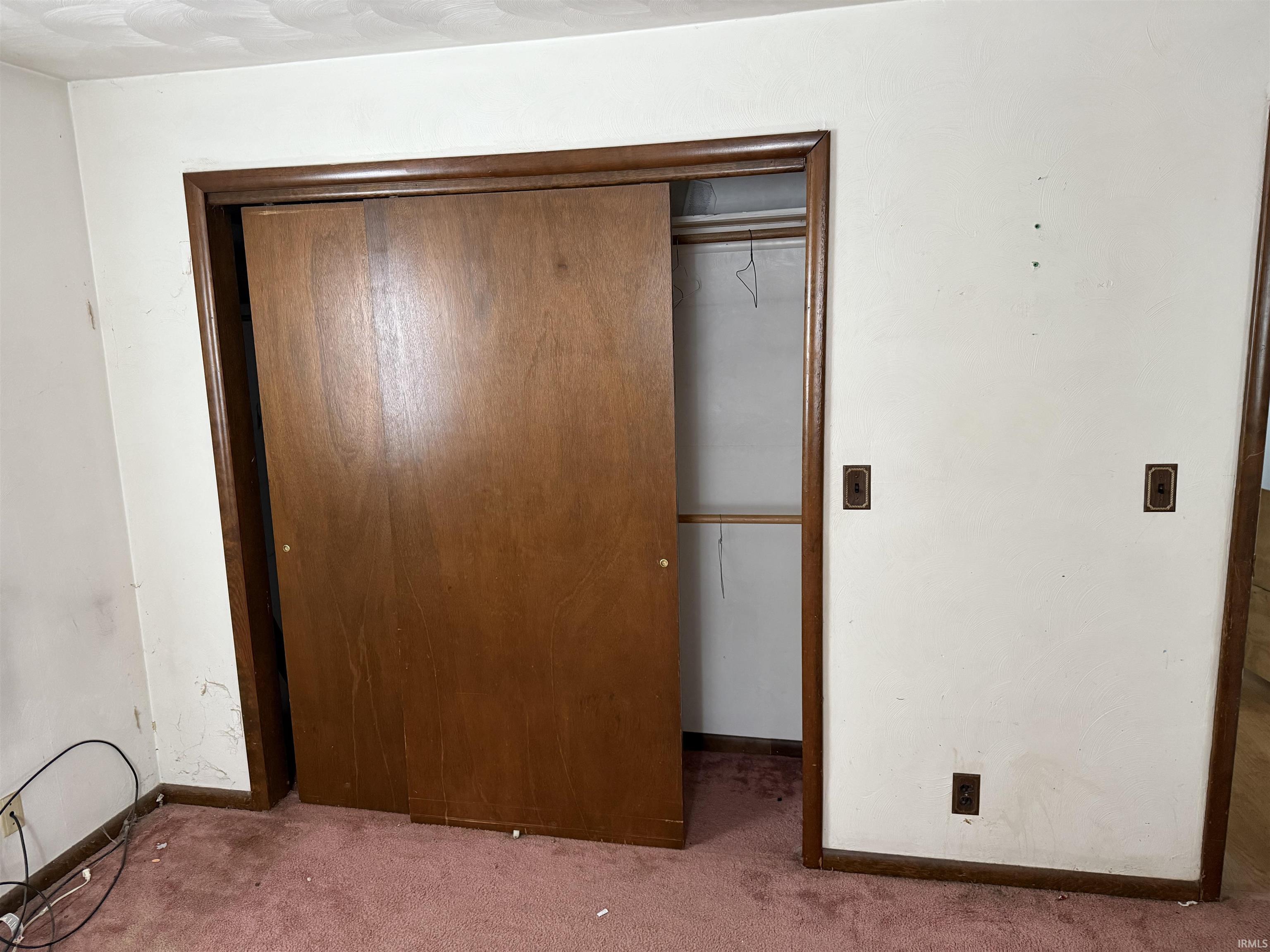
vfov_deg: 56.8
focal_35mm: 24
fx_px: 881
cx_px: 635
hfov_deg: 71.6
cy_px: 476
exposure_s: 1/60
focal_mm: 6.76
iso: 400
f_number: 1.78
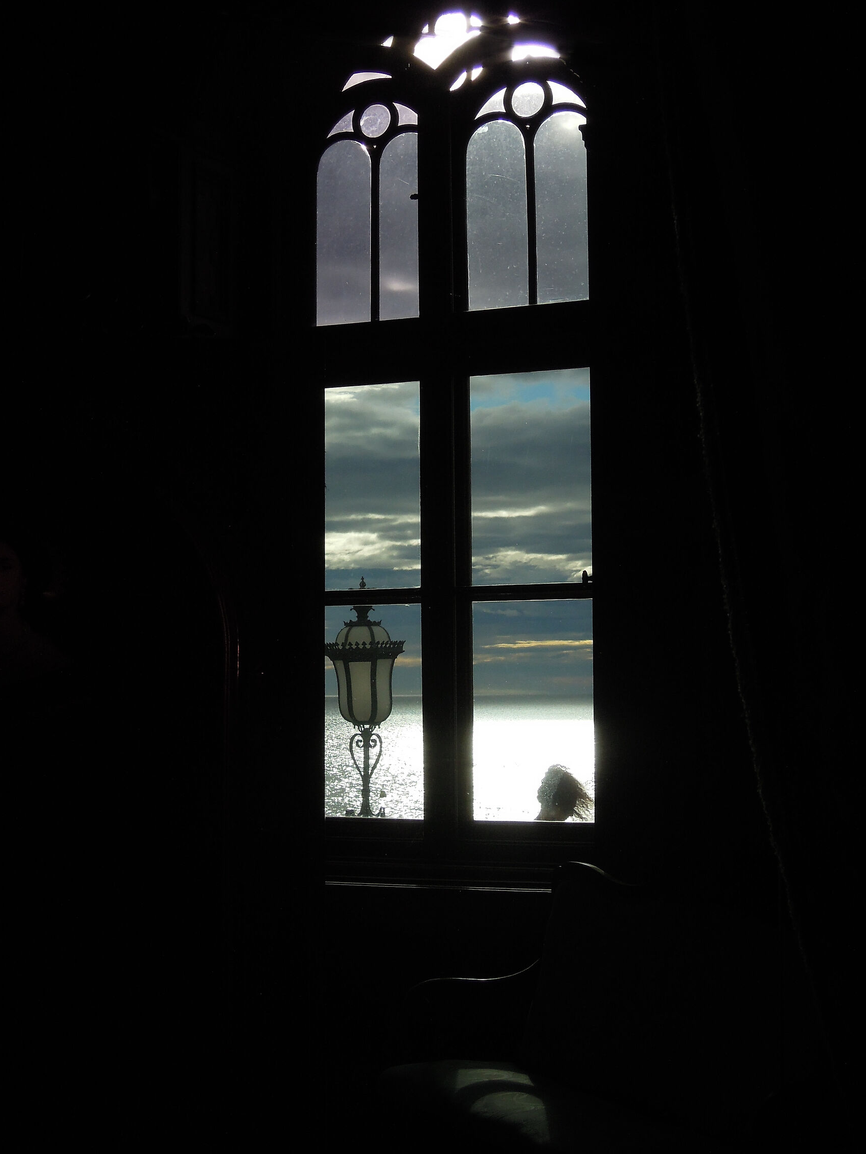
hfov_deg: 25.2
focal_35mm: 58
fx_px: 1935
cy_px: 578
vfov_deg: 33.2
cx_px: 455
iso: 160
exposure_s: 1/2000
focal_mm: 9.9
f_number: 3.5
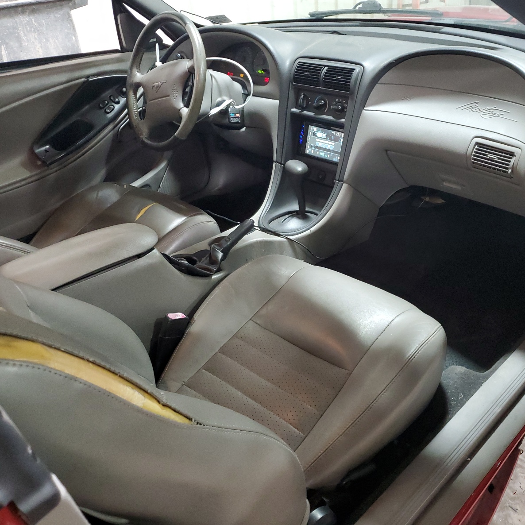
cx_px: 333
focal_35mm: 31
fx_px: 532
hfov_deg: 51.9
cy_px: 260
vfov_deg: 52.5
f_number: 1.5
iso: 321
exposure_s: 1/20
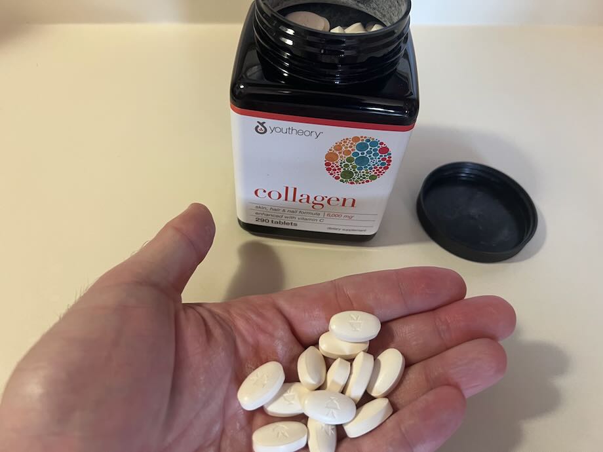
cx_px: 302
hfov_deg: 67.3
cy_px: 226
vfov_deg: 53.1
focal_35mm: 26
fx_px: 453
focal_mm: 5.7
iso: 250
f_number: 1.5
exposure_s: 1/60
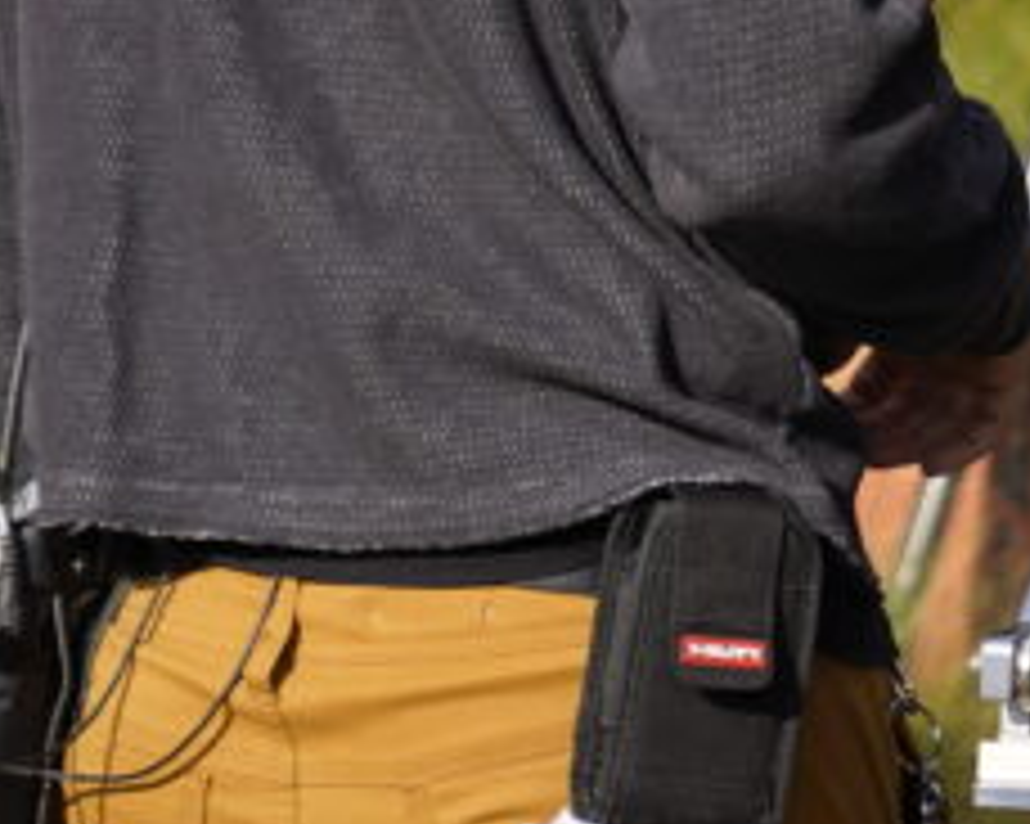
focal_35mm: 330
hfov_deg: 5.7
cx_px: 2042
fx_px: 10055
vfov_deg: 4.7
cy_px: -113
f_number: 4
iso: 160
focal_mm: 67
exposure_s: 1/1000
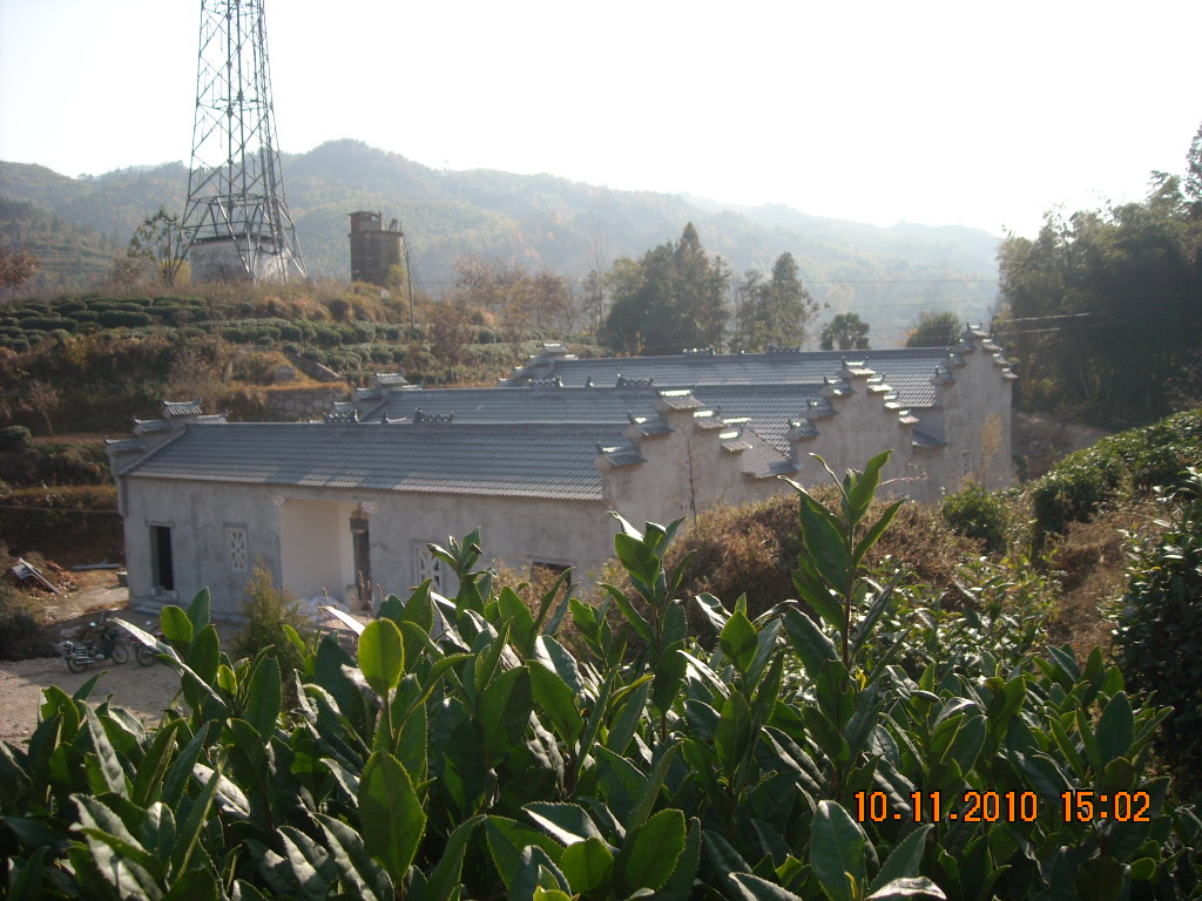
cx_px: 601
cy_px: 450
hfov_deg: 52.6
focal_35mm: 35
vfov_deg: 40.7
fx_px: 1215
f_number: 5.6
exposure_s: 1/168
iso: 64
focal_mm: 5.7
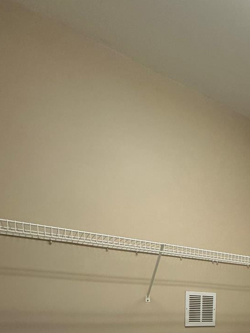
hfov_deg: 42.1
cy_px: 339
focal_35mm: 30
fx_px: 289
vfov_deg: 48.4
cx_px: 235
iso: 200
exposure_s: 1/60
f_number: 2.2
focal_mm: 2.22
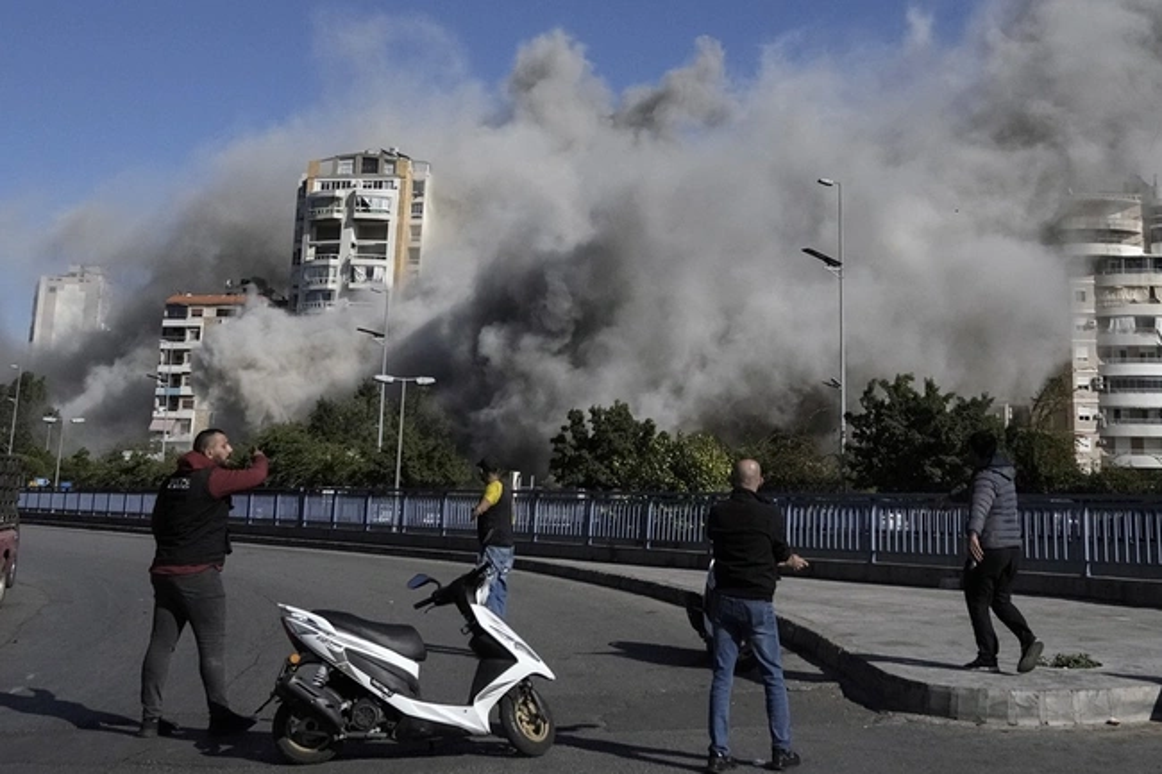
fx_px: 774
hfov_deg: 73.8
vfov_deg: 53.1
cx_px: 581
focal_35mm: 24
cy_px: 387
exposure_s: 1/32000
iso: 3200
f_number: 5.6
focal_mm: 24
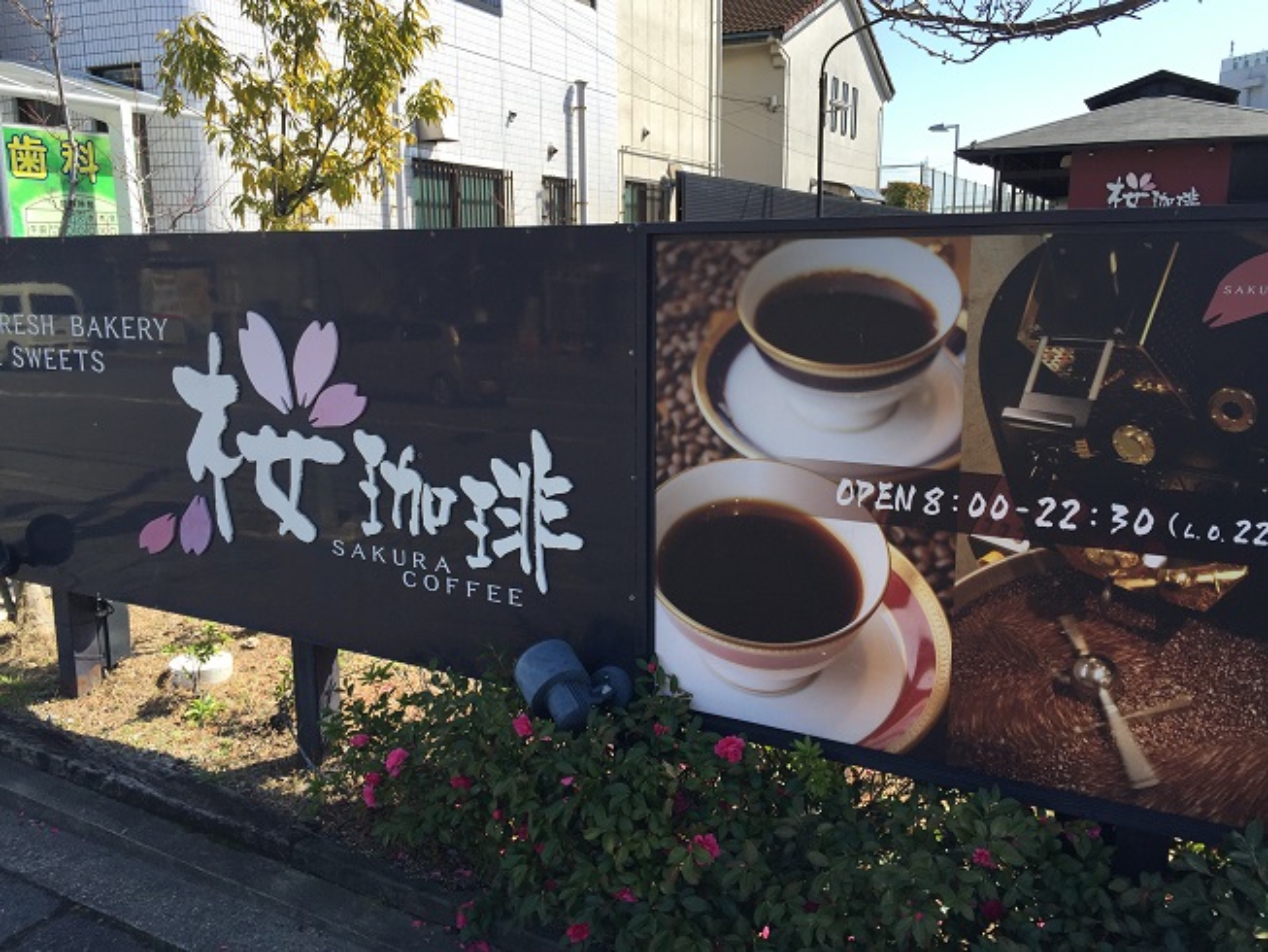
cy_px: 476
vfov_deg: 48.2
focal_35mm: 29
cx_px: 634
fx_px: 1062
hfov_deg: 61.7
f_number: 2.2
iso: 32
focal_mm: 4.15
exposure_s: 1/989
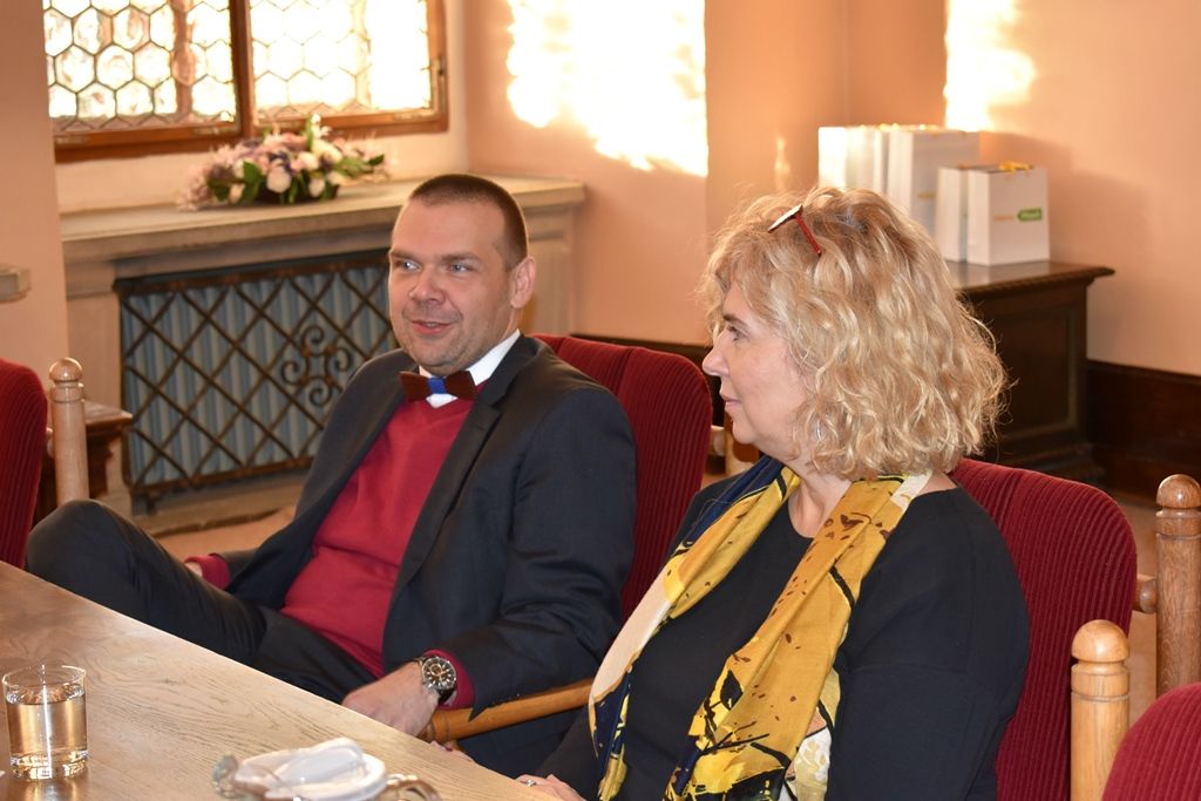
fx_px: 2502
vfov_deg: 18.2
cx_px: 600
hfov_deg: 27.0
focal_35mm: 75
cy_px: 400
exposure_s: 1/60
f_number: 5.6
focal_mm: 50
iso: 900
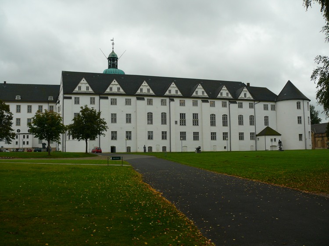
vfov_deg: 40.7
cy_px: 123
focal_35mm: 35
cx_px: 164
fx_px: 333
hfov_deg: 52.6
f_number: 3.6
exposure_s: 1/100
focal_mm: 7.4
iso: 100
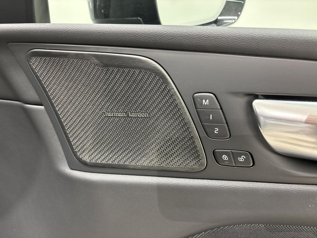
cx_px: 158
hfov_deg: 67.3
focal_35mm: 26
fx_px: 238
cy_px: 119
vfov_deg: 53.1
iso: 500
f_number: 1.6
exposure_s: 1/50
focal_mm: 5.96
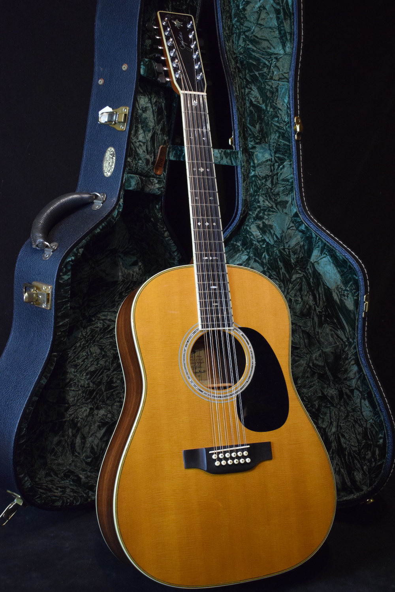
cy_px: 296
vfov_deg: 43.6
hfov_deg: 29.9
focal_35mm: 45
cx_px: 198
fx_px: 741
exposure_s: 1/60
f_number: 4.2
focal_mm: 30
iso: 2800
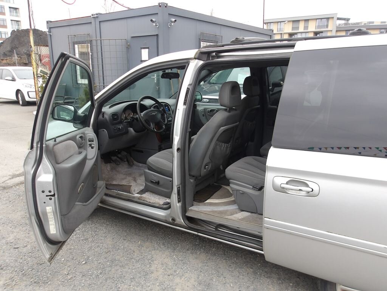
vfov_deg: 51.4
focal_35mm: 27
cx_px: 194
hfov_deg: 65.3
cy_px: 146
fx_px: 302
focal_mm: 4.9
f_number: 3
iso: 100
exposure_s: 1/43
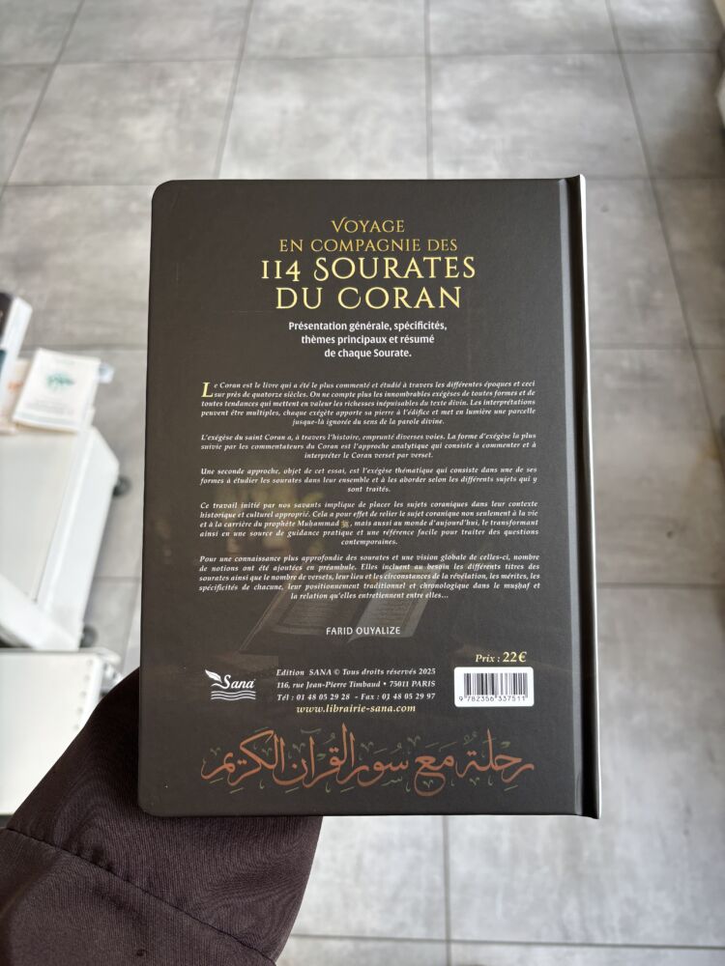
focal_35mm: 26
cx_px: 362
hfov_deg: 53.1
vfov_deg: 67.3
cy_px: 483
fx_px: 726
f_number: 1.6
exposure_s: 1/100
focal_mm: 5.96
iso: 40
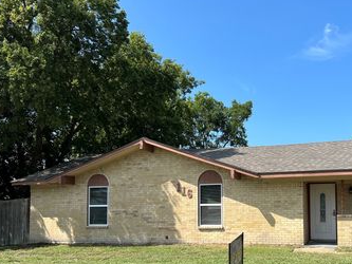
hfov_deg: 47.1
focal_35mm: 39
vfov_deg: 36.2
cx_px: 234
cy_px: 187
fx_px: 397
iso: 50
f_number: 1.5
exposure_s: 1/2915
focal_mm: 5.7
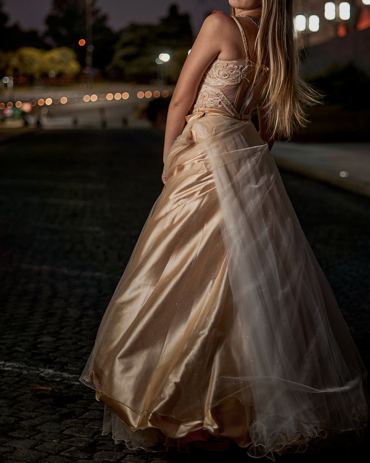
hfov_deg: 21.8
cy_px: 190
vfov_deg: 27.1
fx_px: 959
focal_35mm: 70
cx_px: 208
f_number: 2
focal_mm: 50
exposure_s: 1/80
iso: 160
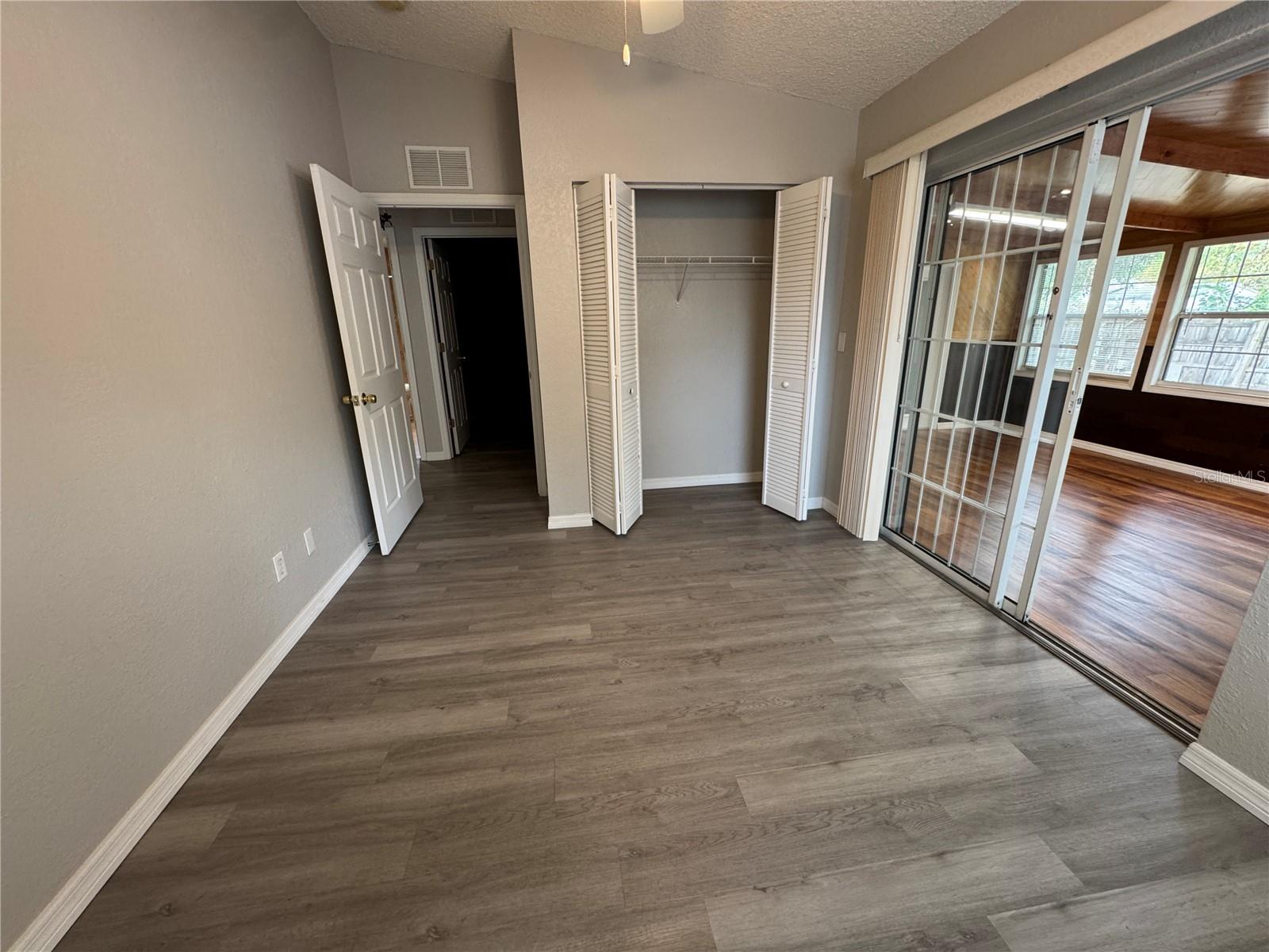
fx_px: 513
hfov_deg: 102.1
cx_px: 634
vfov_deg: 85.7
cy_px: 476
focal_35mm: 14
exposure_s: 1/60
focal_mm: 2.22
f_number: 2.2
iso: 200
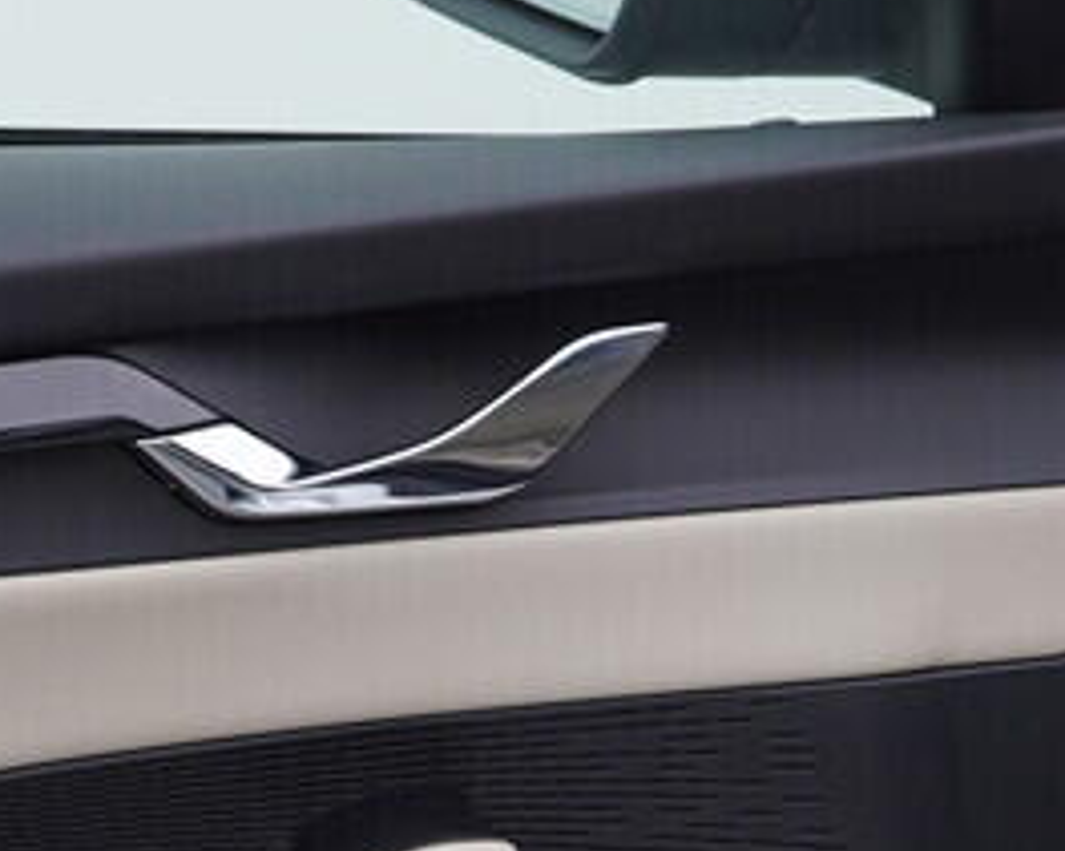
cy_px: 1119
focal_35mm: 131
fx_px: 4128
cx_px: -218
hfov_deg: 14.2
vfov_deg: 11.5
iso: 125
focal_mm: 24
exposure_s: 1/60
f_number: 3.5
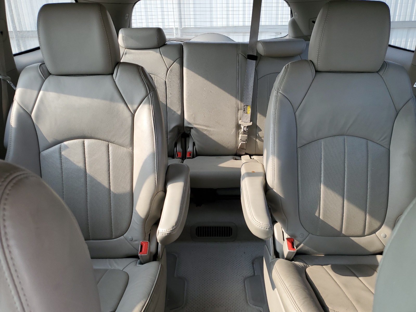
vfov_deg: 53.1
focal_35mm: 26
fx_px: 312
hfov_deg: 67.3
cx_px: 208
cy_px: 156
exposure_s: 1/154
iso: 50
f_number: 1.5
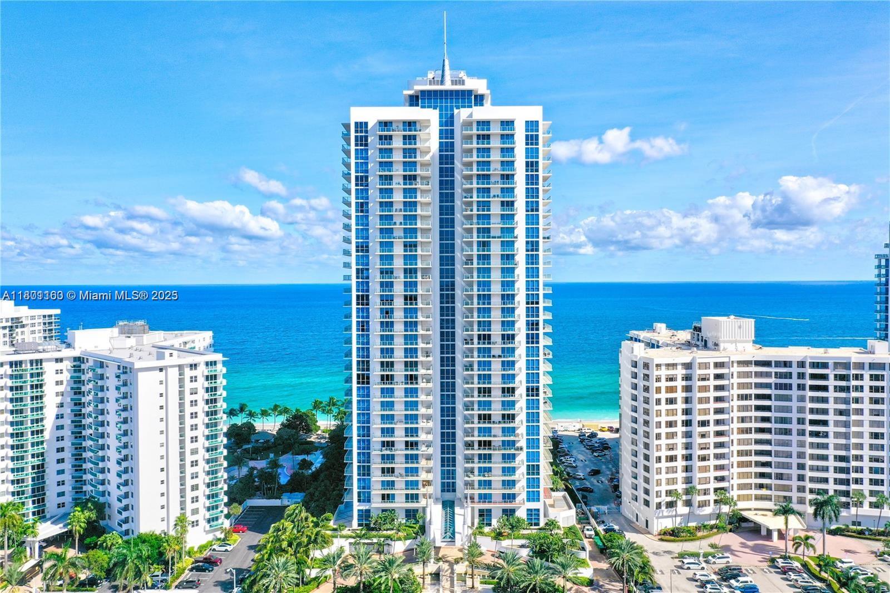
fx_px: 692
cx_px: 445
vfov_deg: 46.4
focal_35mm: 28
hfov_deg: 65.5
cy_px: 296
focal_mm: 10.3
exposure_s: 1/800
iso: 100
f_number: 7.1
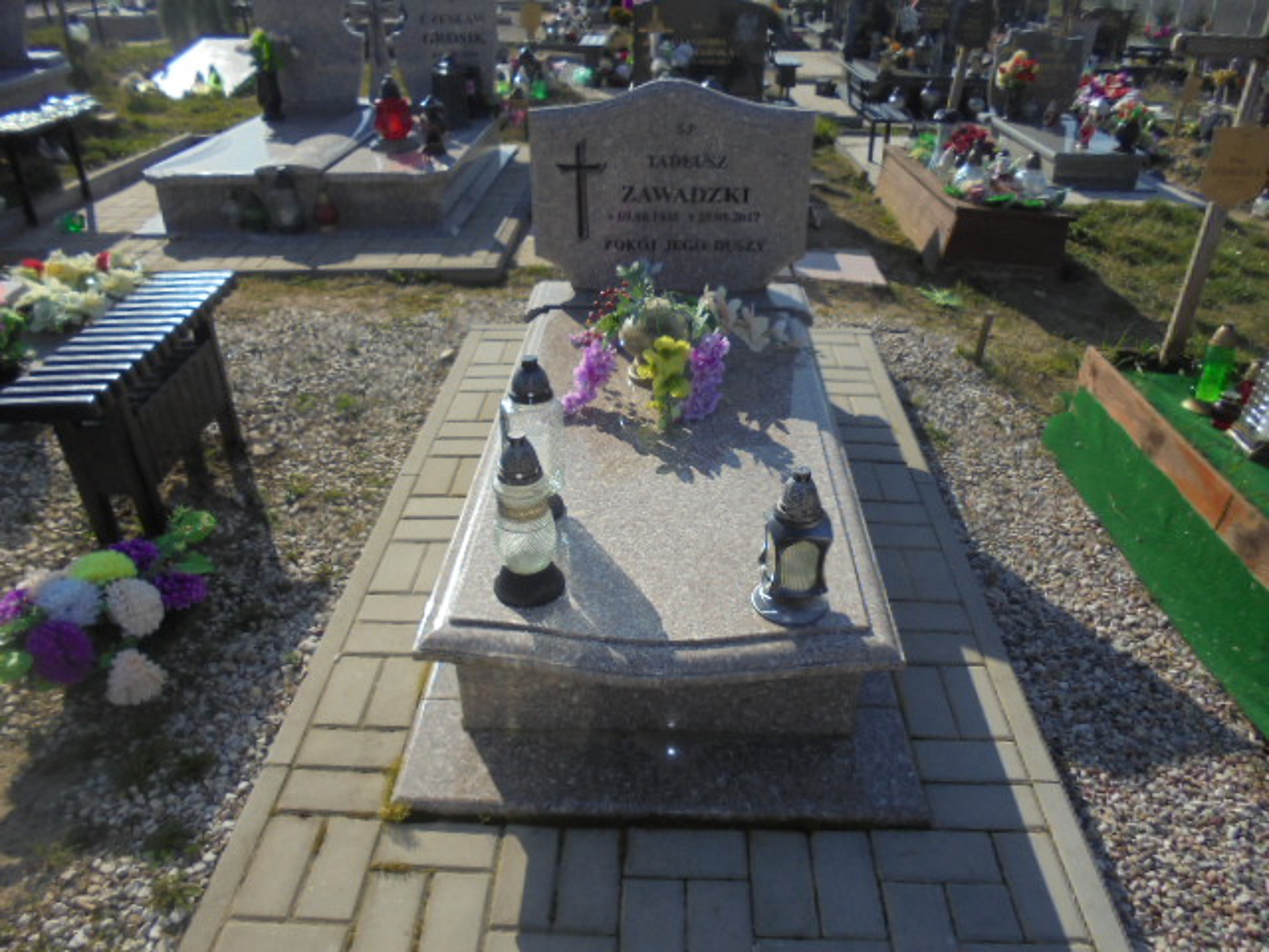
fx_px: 953
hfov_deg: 67.3
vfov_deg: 53.1
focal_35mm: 26
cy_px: 476
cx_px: 634
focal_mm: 4.6
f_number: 3.5
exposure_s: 1/1000
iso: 100
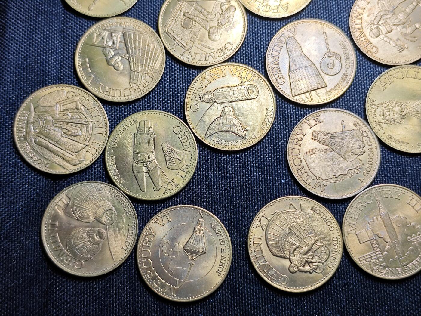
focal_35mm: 49
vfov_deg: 29.7
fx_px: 596
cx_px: 210
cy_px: 158
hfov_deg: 38.9
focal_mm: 5.84
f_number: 1.6
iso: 64
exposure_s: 1/100
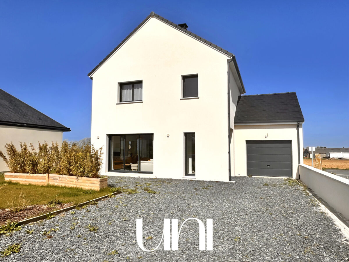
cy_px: 131
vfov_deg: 58.9
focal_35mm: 23
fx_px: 232
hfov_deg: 73.9
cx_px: 174
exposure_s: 1/6135
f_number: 2.2
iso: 50
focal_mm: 2.22
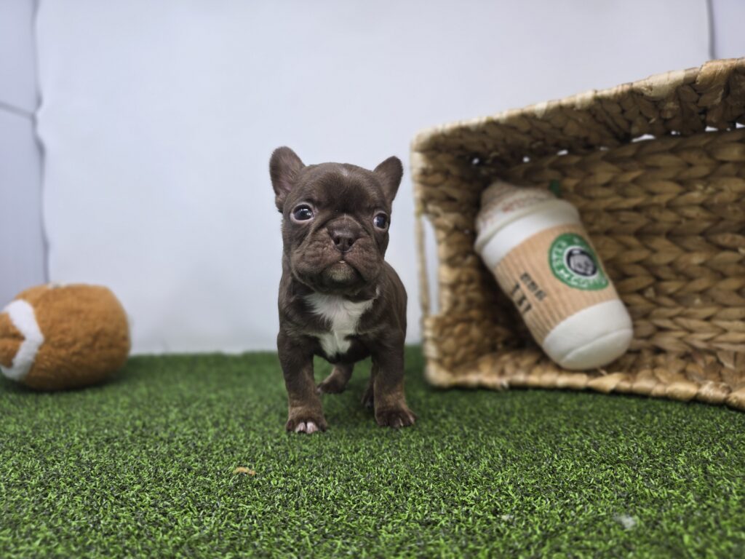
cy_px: 280
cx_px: 372
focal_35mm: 23
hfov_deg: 73.9
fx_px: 495
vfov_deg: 58.9
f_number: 1.7
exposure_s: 1/120
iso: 50
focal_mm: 6.3
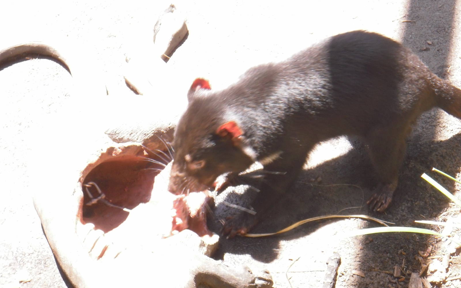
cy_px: 125
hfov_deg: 17.2
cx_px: 230
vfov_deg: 10.8
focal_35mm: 121
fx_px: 1520
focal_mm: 20.1
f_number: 5
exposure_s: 1/60
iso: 125
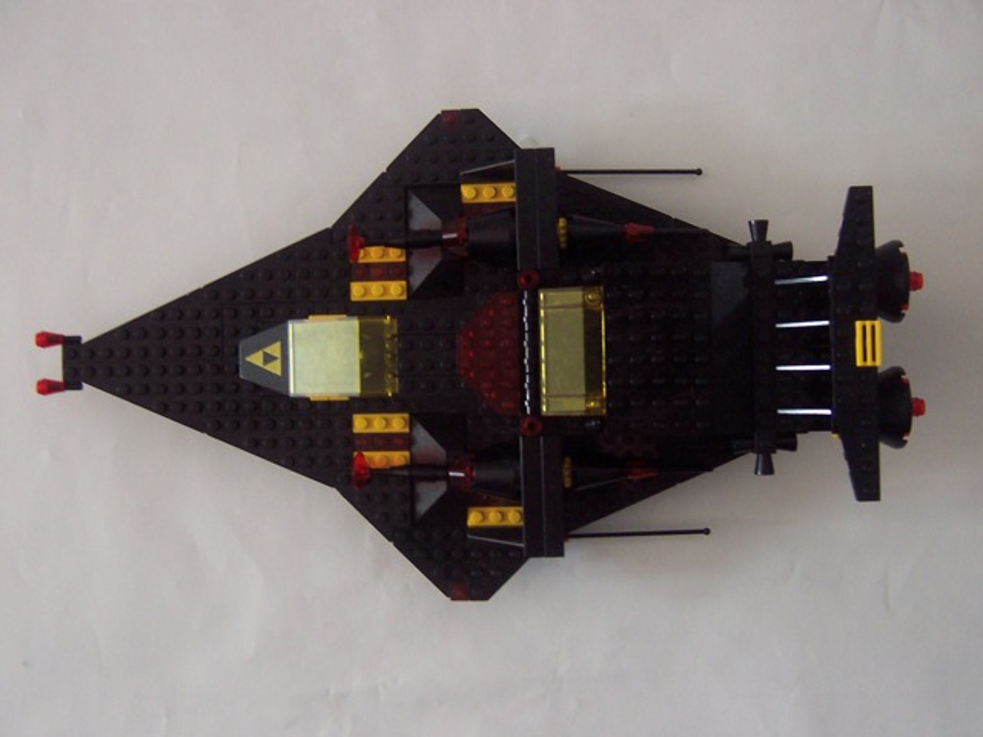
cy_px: 368
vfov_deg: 39.7
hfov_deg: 51.4
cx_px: 492
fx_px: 1022
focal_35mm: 36
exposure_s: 1/30
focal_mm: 5.6
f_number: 2.8
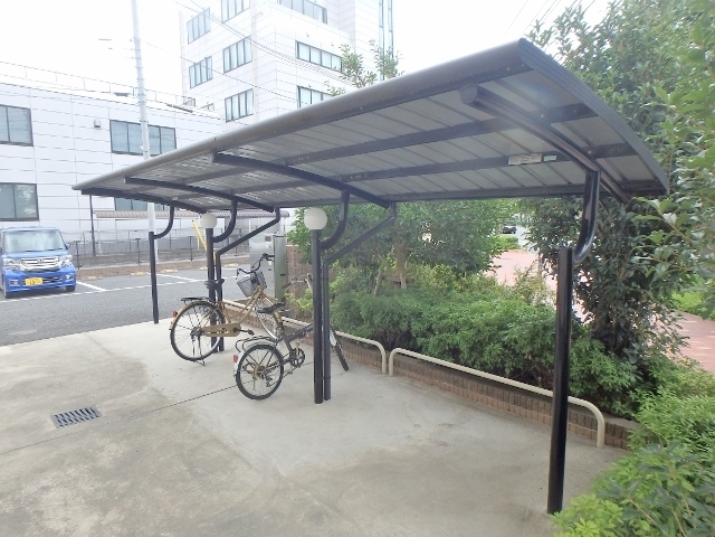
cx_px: 358
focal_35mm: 21
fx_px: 434
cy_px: 268
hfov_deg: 79.0
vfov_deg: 63.4
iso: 125
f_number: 3.5
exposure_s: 1/250
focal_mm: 3.7
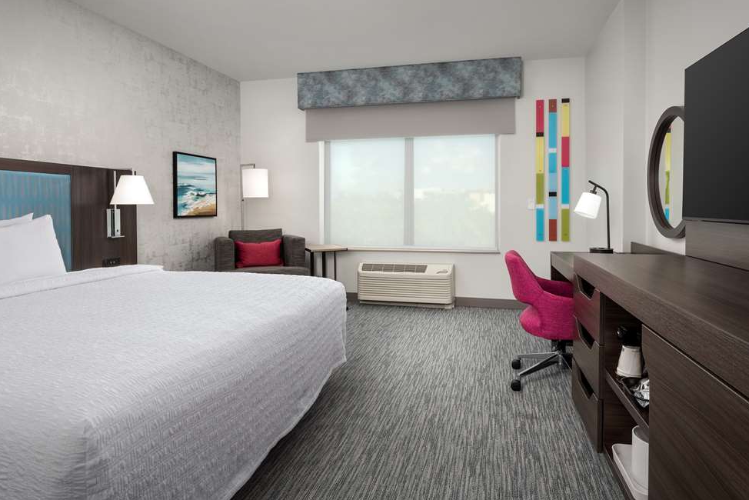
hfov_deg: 81.2
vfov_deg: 59.5
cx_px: 378
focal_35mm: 21
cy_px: 248
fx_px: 437
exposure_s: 1/160
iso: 400
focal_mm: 20
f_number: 11
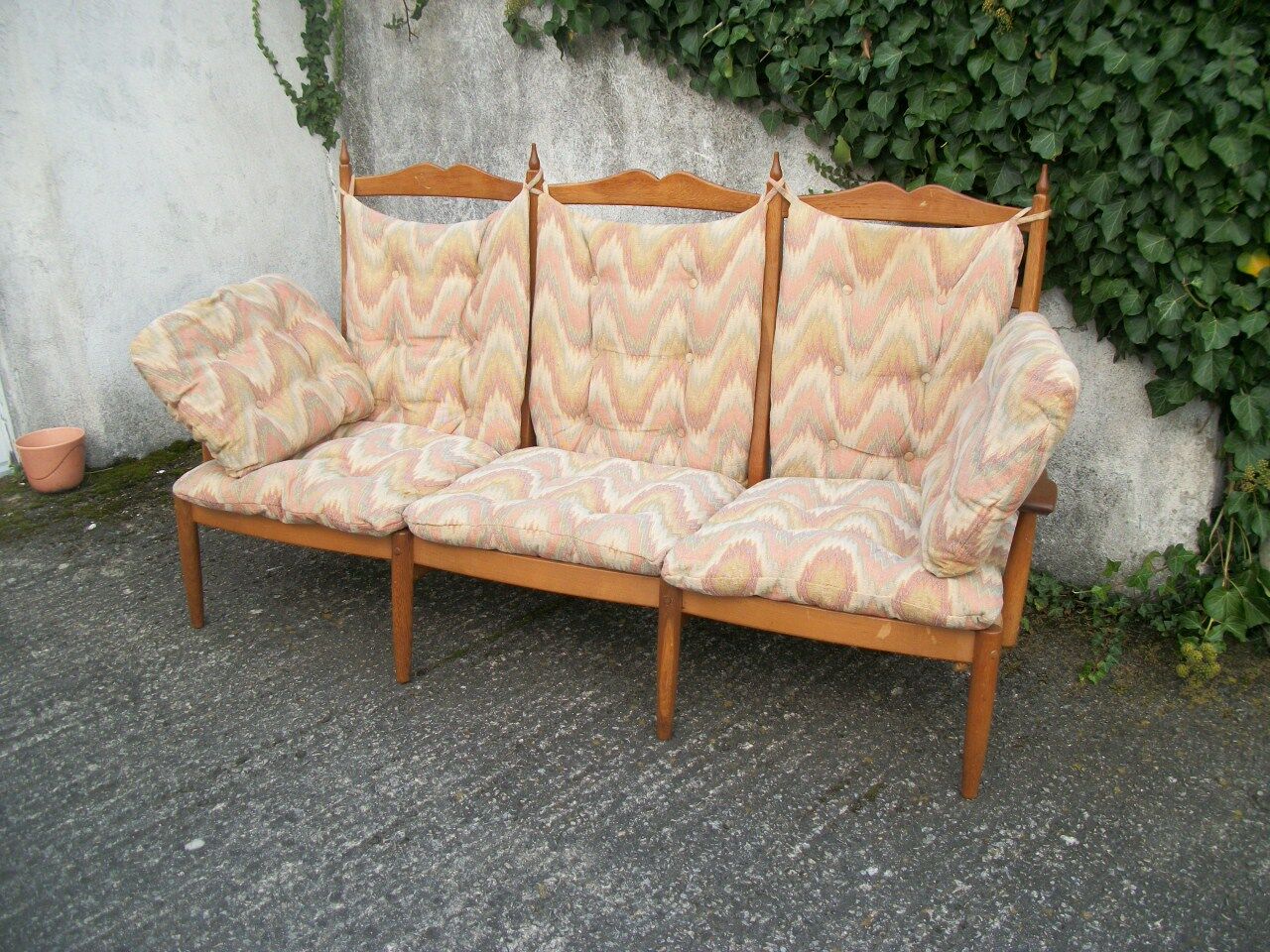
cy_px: 476
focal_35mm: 32
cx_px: 635
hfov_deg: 56.8
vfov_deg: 44.2
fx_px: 1174
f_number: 2.9
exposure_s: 1/60
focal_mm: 5.7
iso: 80
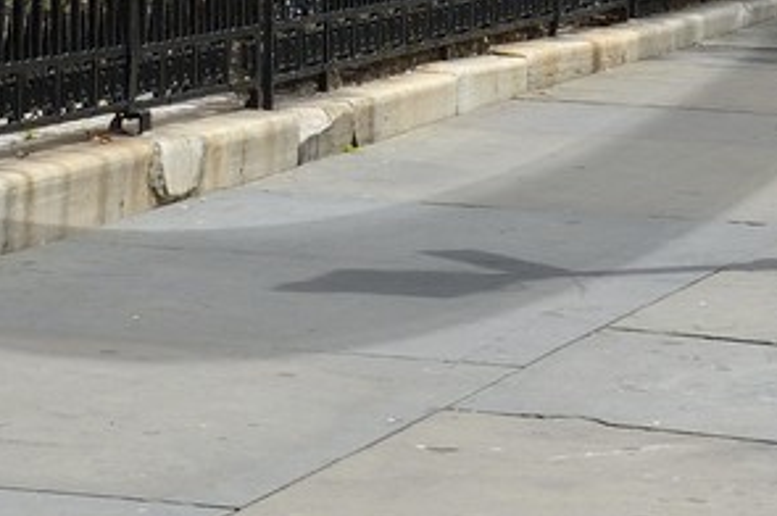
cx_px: 163
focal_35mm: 195
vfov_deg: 6.7
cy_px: -735
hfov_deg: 10.5
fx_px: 4204
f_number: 11
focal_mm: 36
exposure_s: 1/320
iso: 400
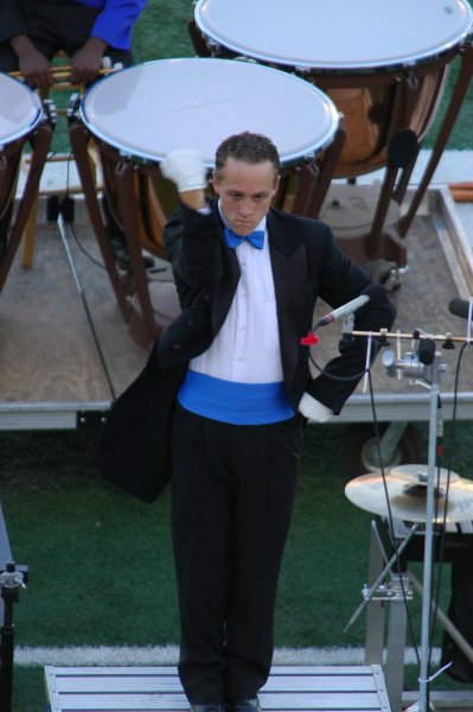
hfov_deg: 2.3
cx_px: 236
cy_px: 356
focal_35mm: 600
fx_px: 11845
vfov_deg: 3.4
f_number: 5.6
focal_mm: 400
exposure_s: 1/160
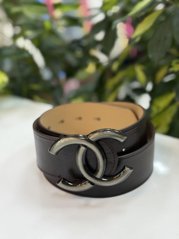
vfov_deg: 39.7
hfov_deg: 30.3
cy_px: 120
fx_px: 331
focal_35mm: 48
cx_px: 90
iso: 200
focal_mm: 6.76
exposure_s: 1/100
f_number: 1.78
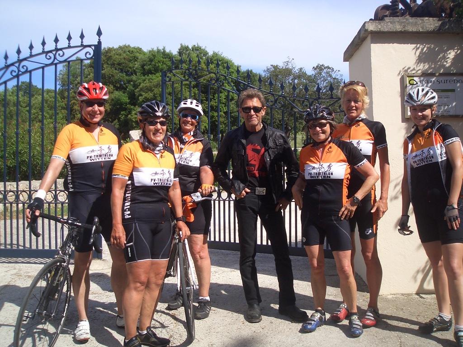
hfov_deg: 51.4
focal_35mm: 36
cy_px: 174
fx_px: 482
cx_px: 232
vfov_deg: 39.7
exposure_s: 1/500
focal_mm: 4.8
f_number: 4
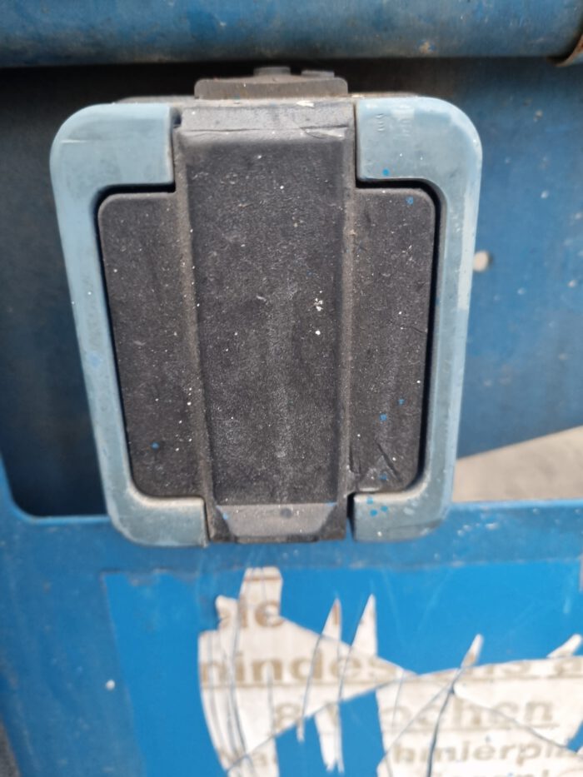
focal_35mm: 26
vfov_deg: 67.3
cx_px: 292
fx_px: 584
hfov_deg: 53.1
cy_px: 388
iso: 320
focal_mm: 5.4
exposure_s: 1/50
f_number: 1.8
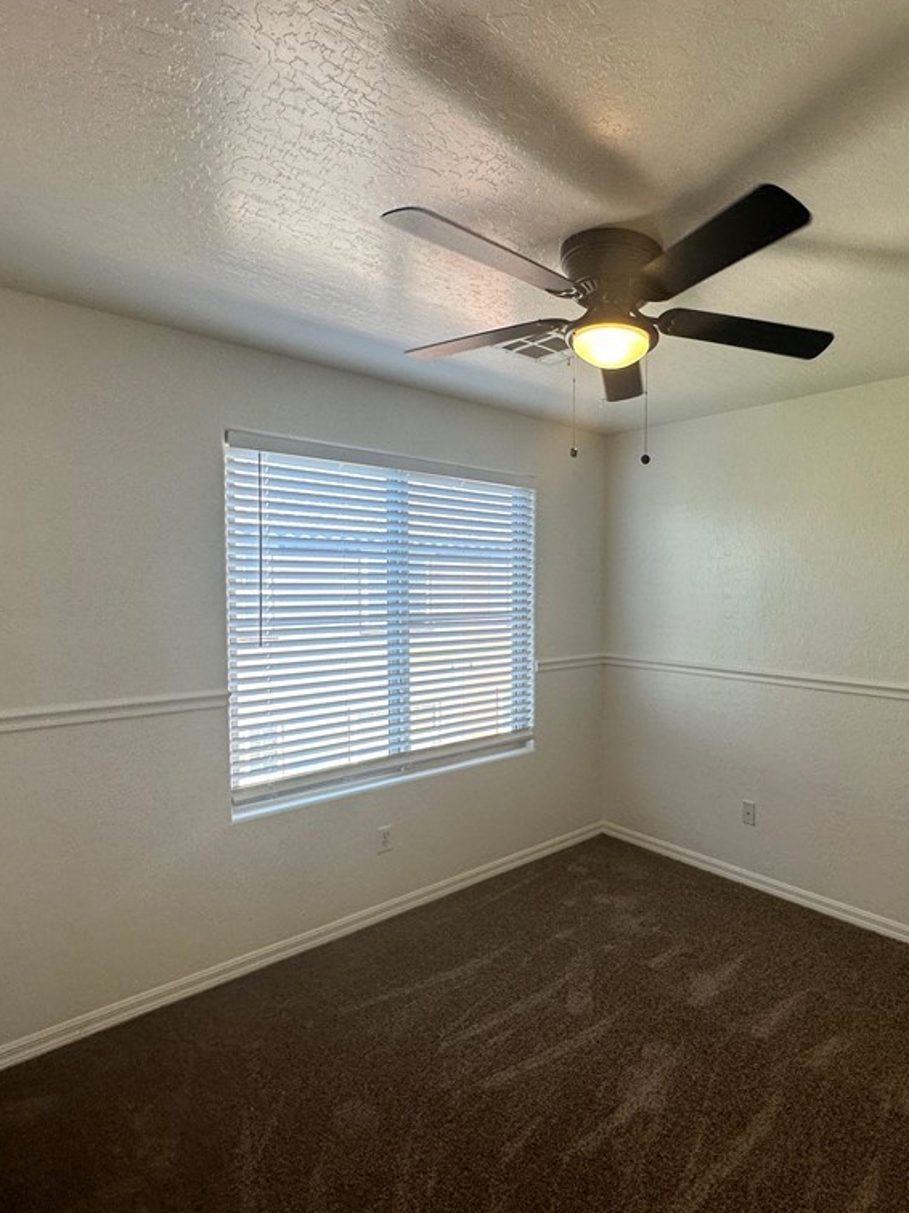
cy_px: 607
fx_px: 665
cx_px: 634
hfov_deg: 66.1
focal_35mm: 19
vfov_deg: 84.7
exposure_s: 1/120
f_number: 2.2
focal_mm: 2.22
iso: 64
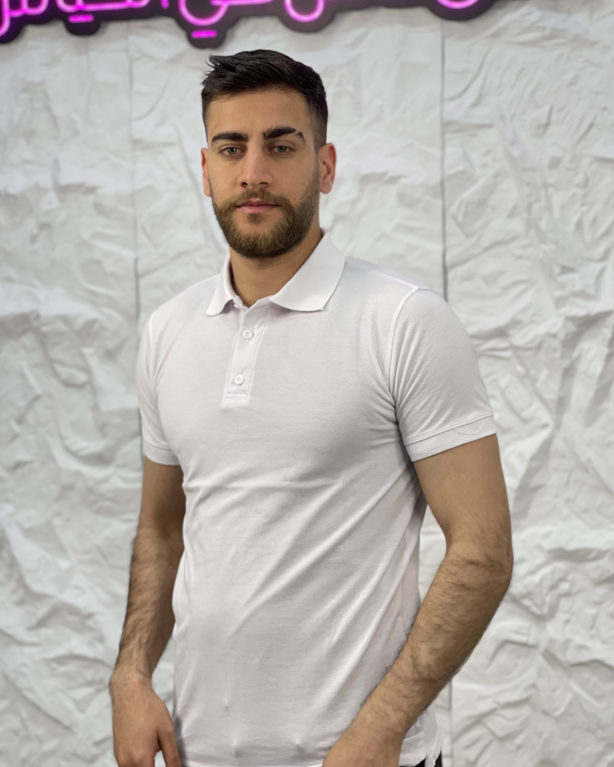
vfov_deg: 28.3
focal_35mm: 67
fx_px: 1522
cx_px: 308
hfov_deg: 22.8
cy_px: 383
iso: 80
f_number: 2.2
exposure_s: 1/100
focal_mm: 7.5
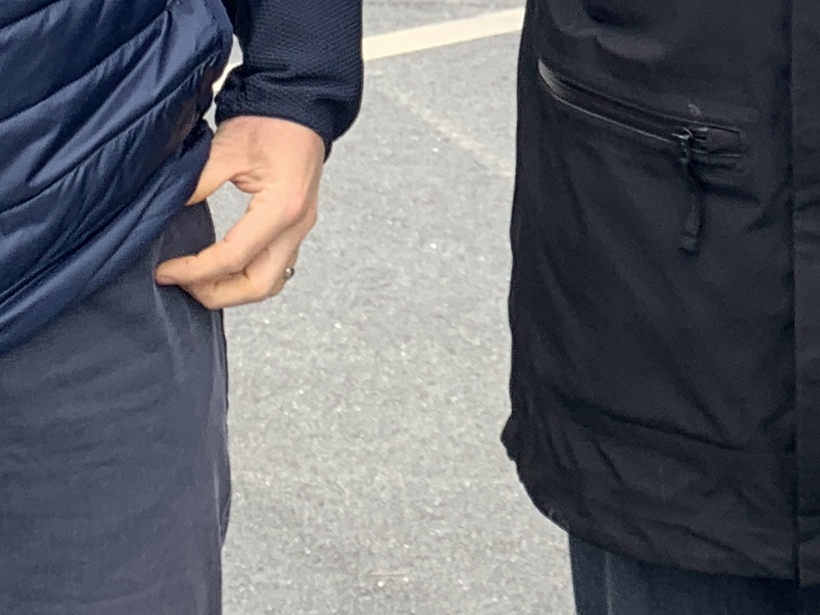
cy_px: -217
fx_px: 2914
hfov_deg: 15.8
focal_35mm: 123
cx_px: 728
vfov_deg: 11.7
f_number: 1.8
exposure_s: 1/171
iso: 25
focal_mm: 4.25
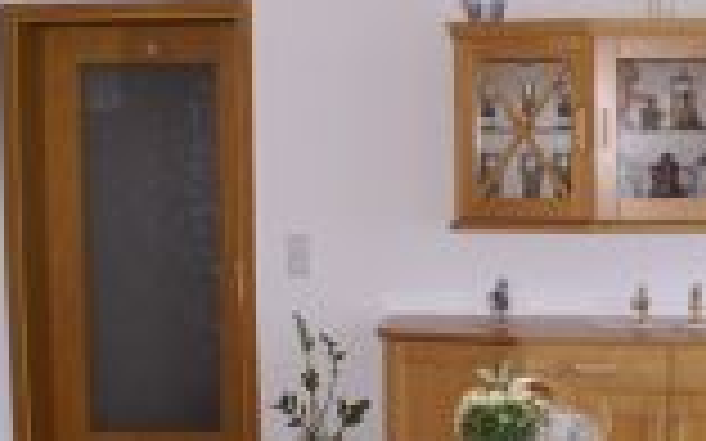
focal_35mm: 70
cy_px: 274
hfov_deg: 28.7
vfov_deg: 18.6
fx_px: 1346
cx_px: 580
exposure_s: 1/60
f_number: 3.5
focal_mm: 18
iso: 400
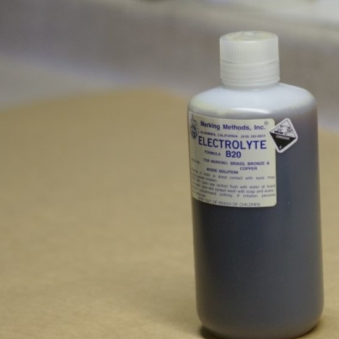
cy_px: 174
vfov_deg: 8.8
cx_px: 248
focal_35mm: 199
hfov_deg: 8.8
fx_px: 2205
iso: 800
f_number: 2.8
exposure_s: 1/160
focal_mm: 100
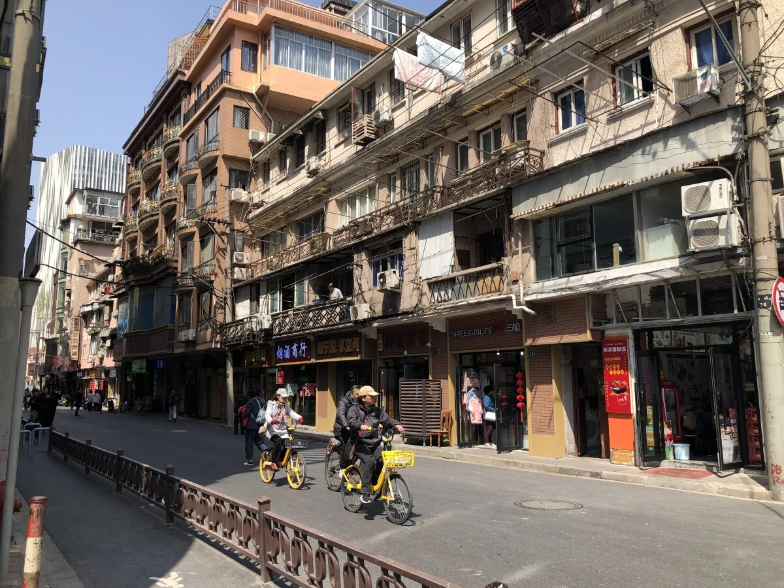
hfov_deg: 63.4
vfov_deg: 49.7
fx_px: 634
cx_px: 392
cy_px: 294
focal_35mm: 28
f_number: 1.8
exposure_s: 1/1091
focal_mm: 4
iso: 20
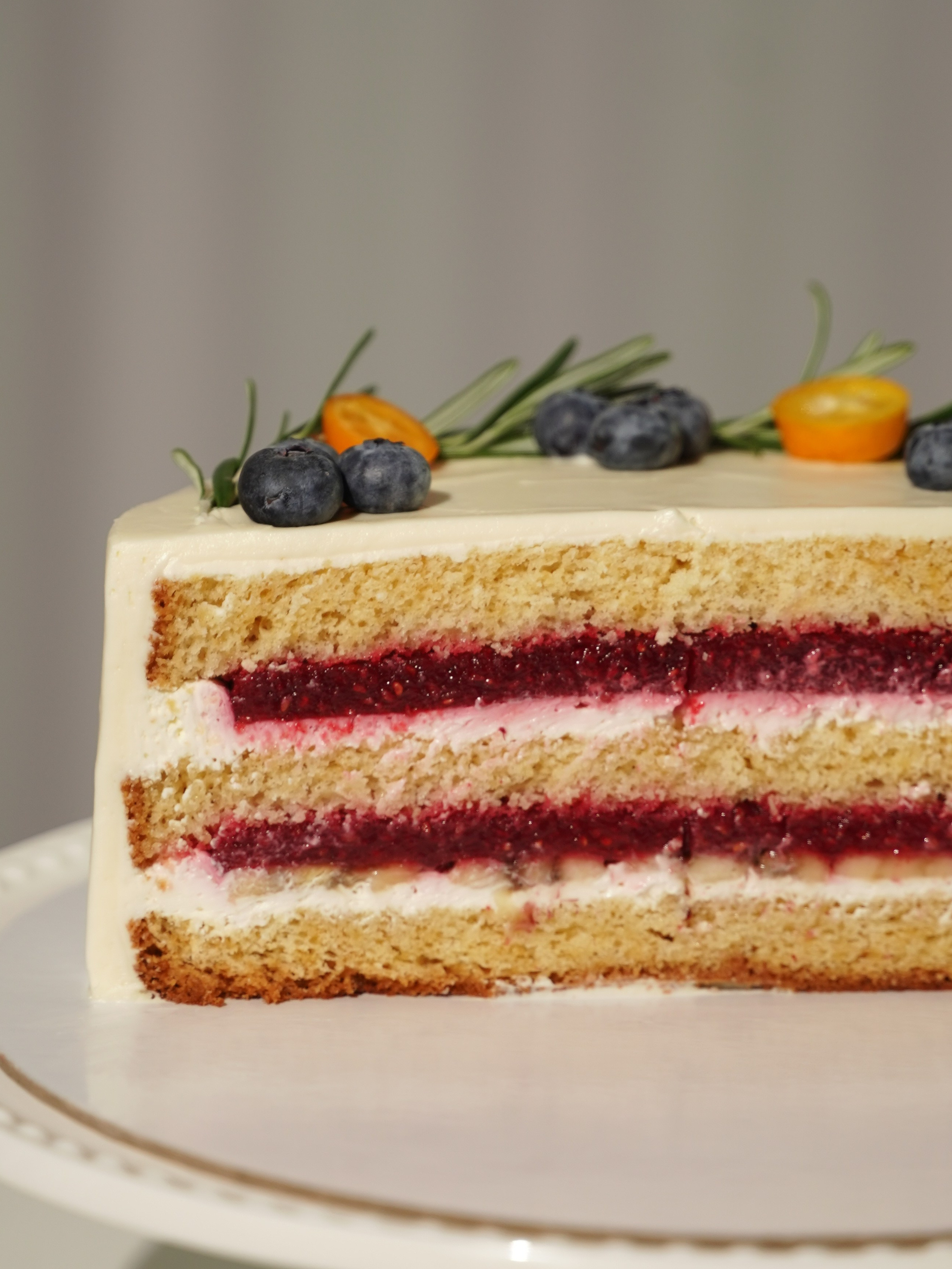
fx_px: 4473
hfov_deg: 12.1
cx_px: 475
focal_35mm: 122
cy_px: 667
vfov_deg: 16.1
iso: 320
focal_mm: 75
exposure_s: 1/100
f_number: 2.8
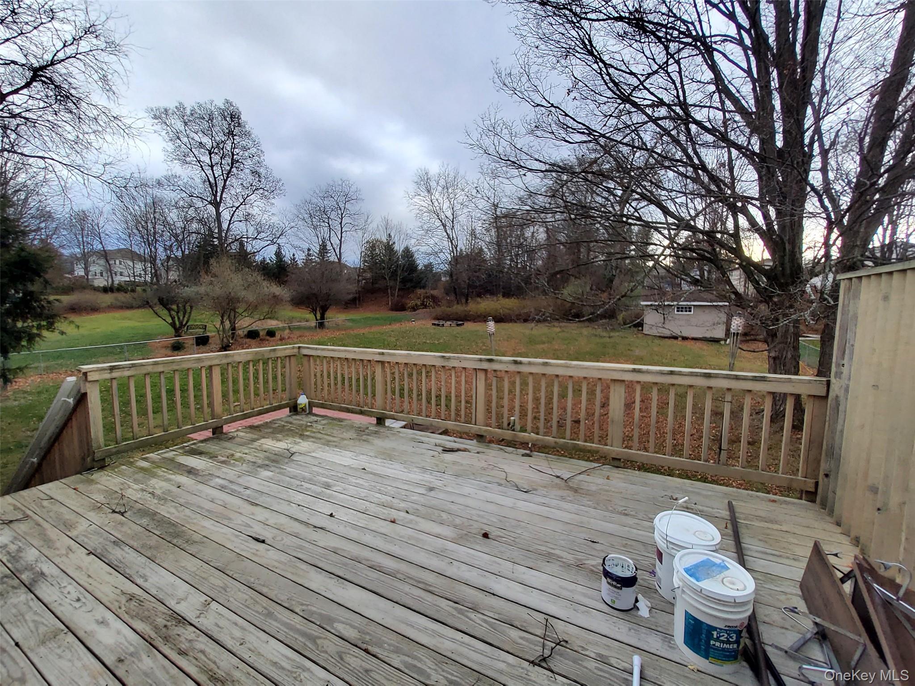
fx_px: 344
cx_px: 458
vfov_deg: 89.9
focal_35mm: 13
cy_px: 343
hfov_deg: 106.2
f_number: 2.2
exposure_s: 1/188
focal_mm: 1.13
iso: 50
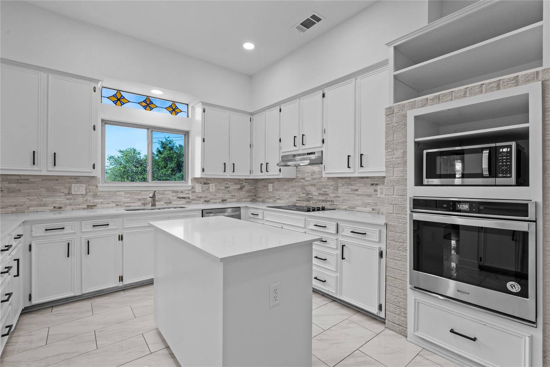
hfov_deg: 96.7
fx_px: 244
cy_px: 184
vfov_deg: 73.7
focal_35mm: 16
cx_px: 275
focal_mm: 16
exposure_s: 1/1.25
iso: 100
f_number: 9
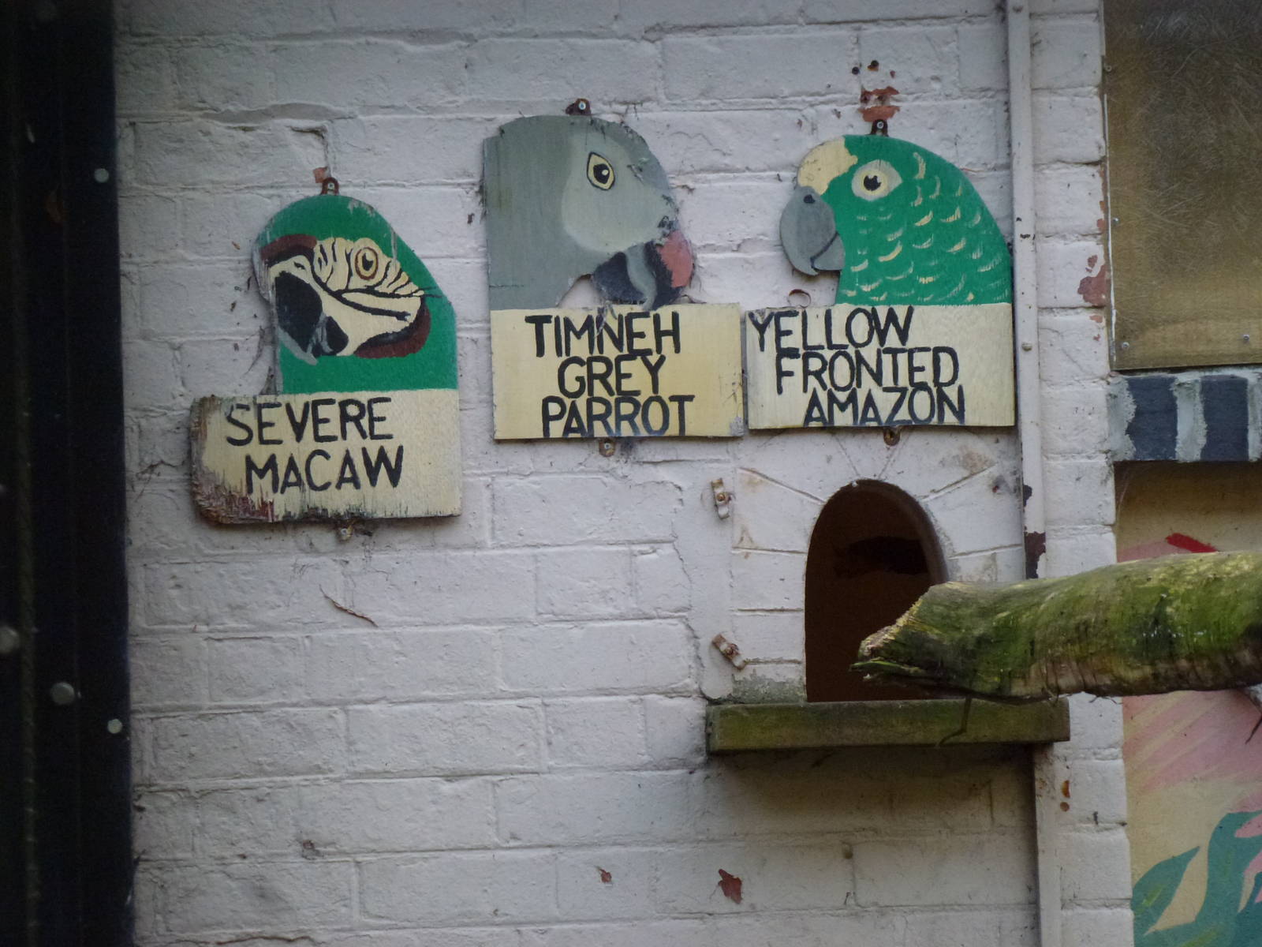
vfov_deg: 8.2
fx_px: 6635
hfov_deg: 10.9
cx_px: 631
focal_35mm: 182
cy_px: 474
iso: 400
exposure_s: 1/80
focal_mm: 32.6
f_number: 5.4
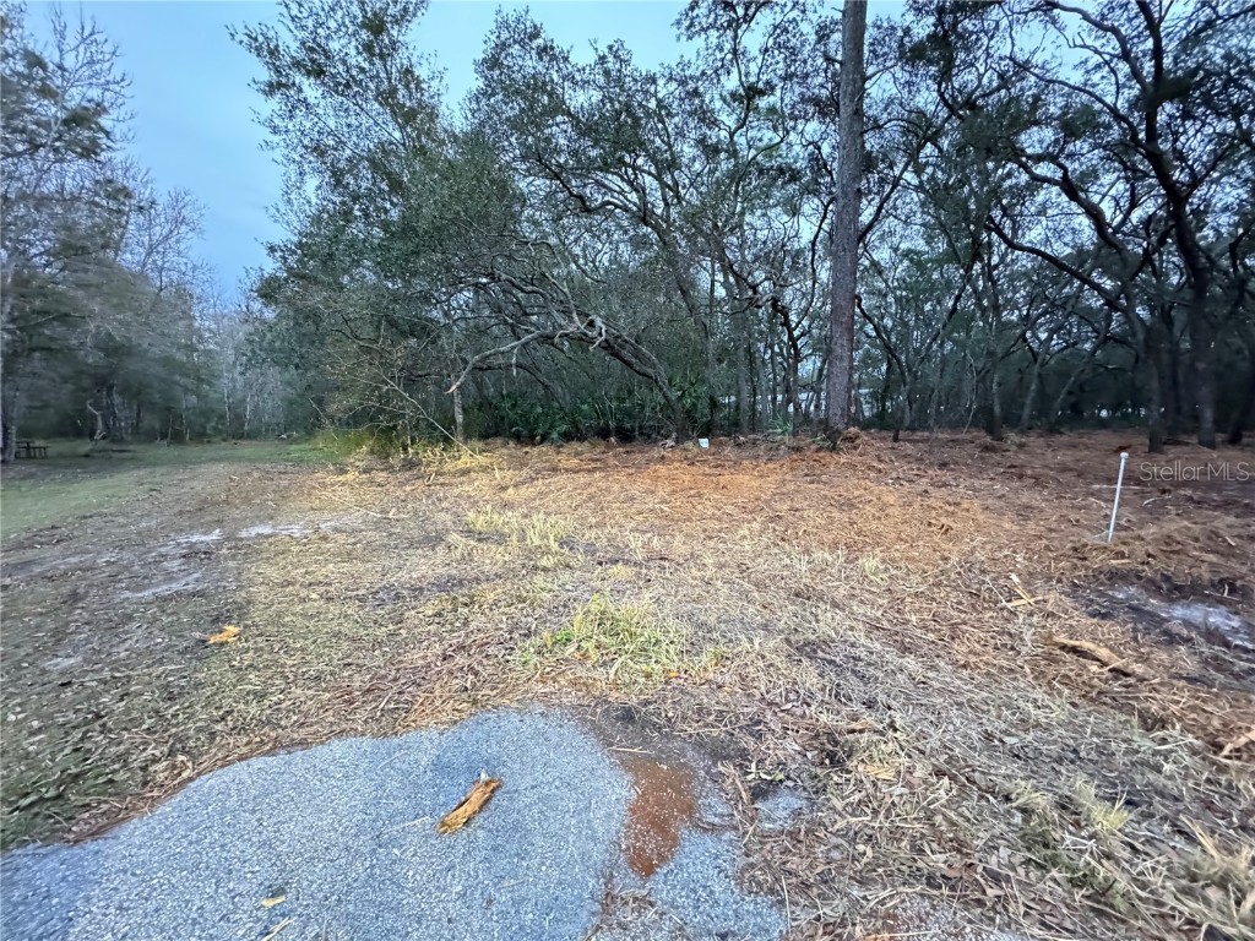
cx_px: 628
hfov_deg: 102.1
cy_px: 470
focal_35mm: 14
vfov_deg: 85.7
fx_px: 508
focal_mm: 2.22
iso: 1600
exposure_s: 1/39
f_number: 2.2
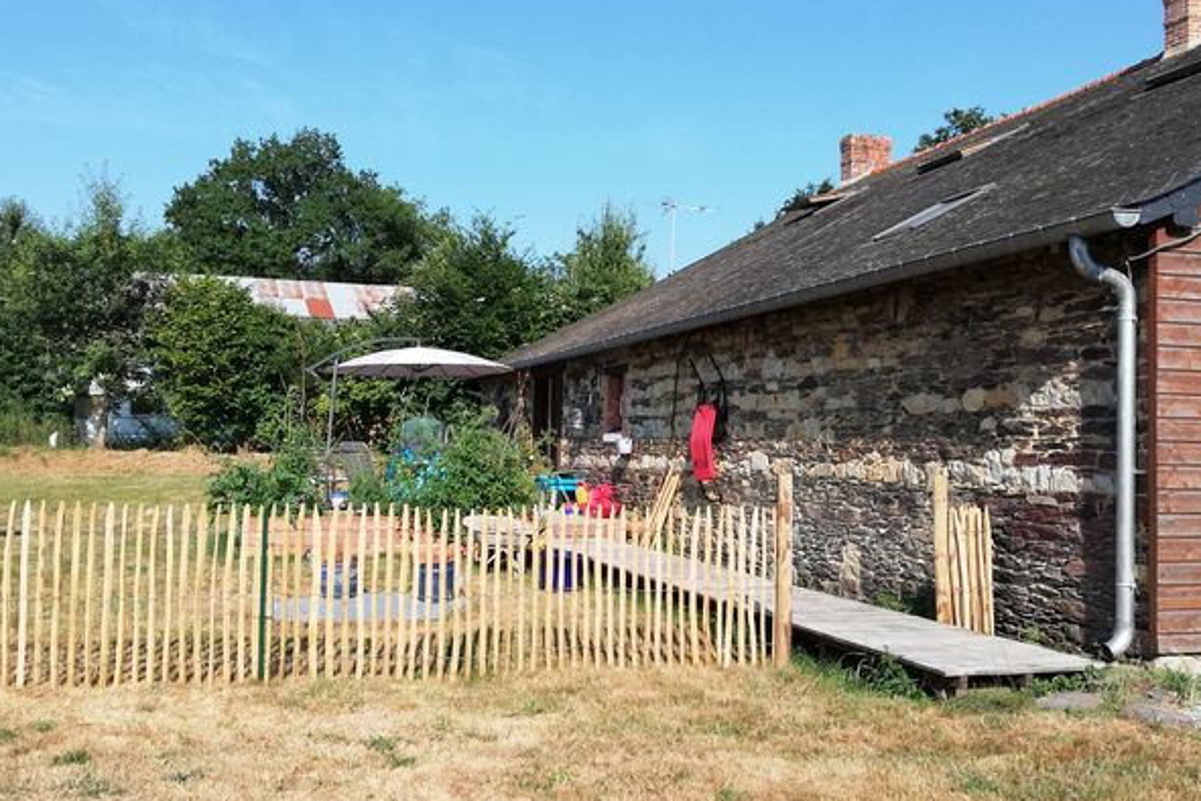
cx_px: 602
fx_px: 1268
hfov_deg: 50.7
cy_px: 419
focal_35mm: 38
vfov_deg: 35.0
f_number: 2.2
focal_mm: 3.81
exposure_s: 1/756
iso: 50
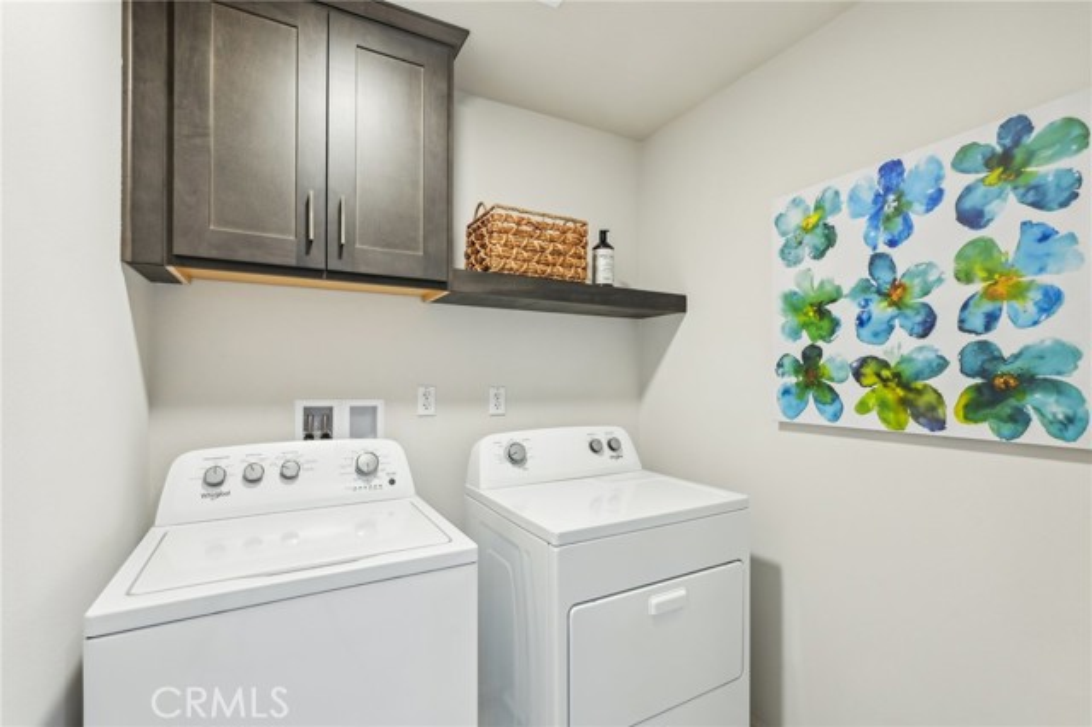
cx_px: 546
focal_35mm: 16
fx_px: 485
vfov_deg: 73.7
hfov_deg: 96.8
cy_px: 364
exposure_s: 1/8
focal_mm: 16
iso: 400
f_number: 8
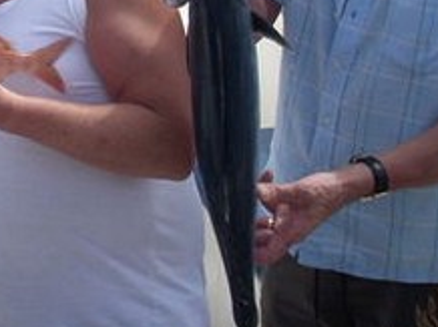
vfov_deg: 13.4
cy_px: -72
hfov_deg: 17.7
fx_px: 1352
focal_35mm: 107
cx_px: -64
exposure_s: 1/169
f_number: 5.6
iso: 64
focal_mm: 6.2
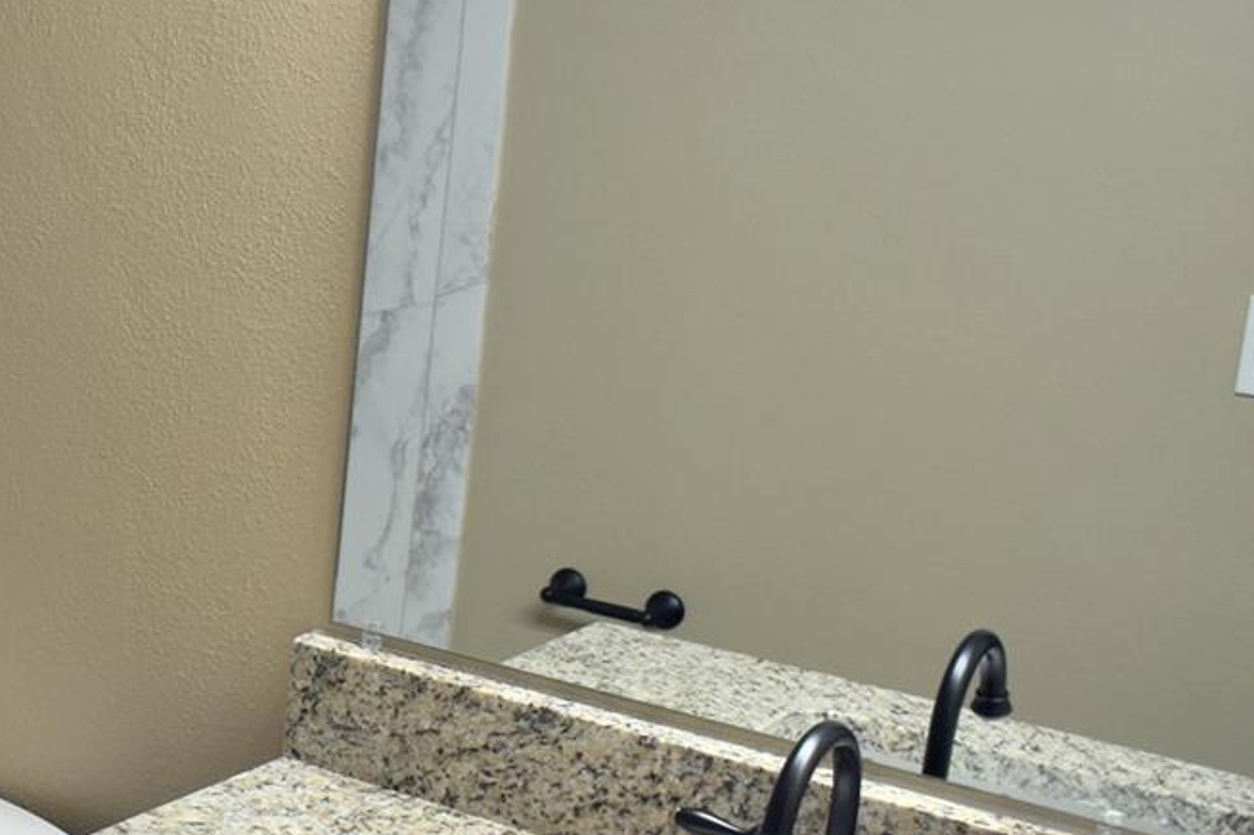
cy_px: 504
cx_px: -67
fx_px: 2298
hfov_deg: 28.2
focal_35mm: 66
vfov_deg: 20.6
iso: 400
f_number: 4
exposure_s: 1/60
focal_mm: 18
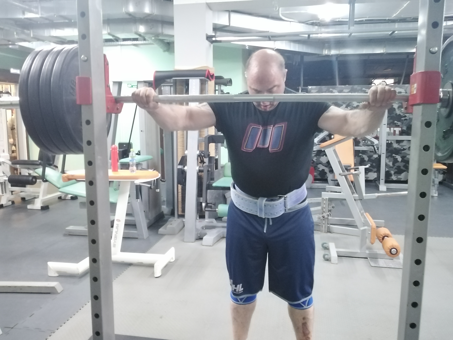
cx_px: 226
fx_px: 340
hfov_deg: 67.3
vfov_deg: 53.1
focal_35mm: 26
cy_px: 170
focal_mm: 3.62
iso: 880
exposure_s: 1/15
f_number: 1.8
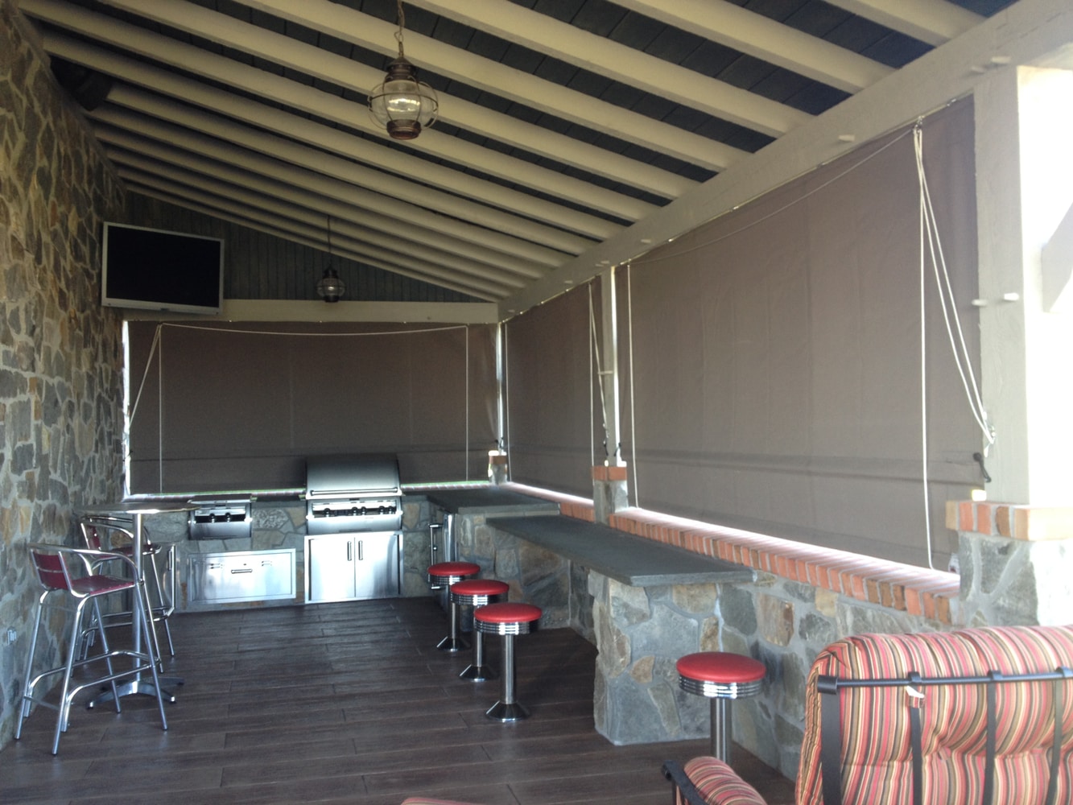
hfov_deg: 52.6
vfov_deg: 40.7
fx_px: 1085
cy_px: 402
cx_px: 536
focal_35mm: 35
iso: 50
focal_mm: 4.28
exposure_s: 1/24
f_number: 2.4
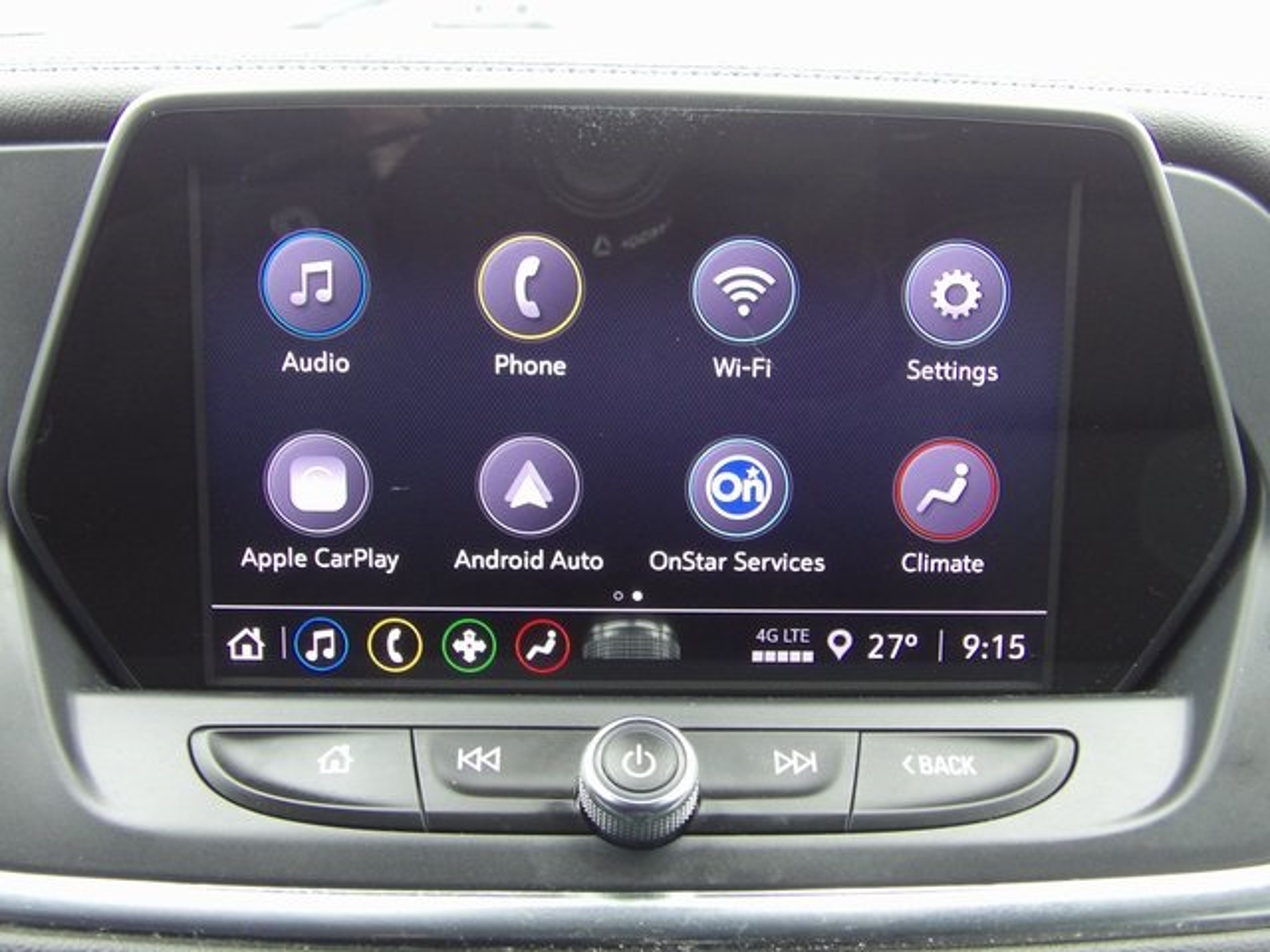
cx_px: 635
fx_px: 1688
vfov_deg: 31.5
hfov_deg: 41.2
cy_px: 476
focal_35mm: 46
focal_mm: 8.2
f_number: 3.8
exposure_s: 1/36
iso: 400
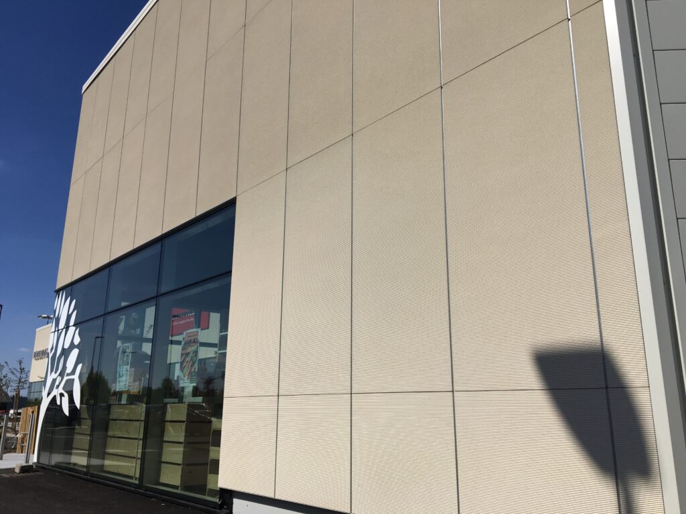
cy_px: 257
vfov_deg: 48.2
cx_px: 343
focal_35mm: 29
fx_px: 575
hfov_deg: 61.7
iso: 25
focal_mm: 4.15
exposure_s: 1/4049
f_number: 2.2
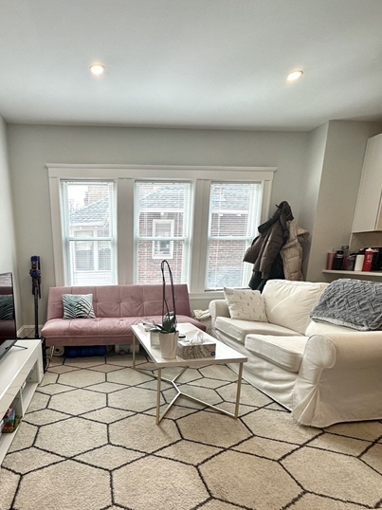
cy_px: 326
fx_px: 295
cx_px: 118
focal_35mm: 20
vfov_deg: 79.9
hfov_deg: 63.7
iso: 50
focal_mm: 2.22
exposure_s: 1/120
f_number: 2.2
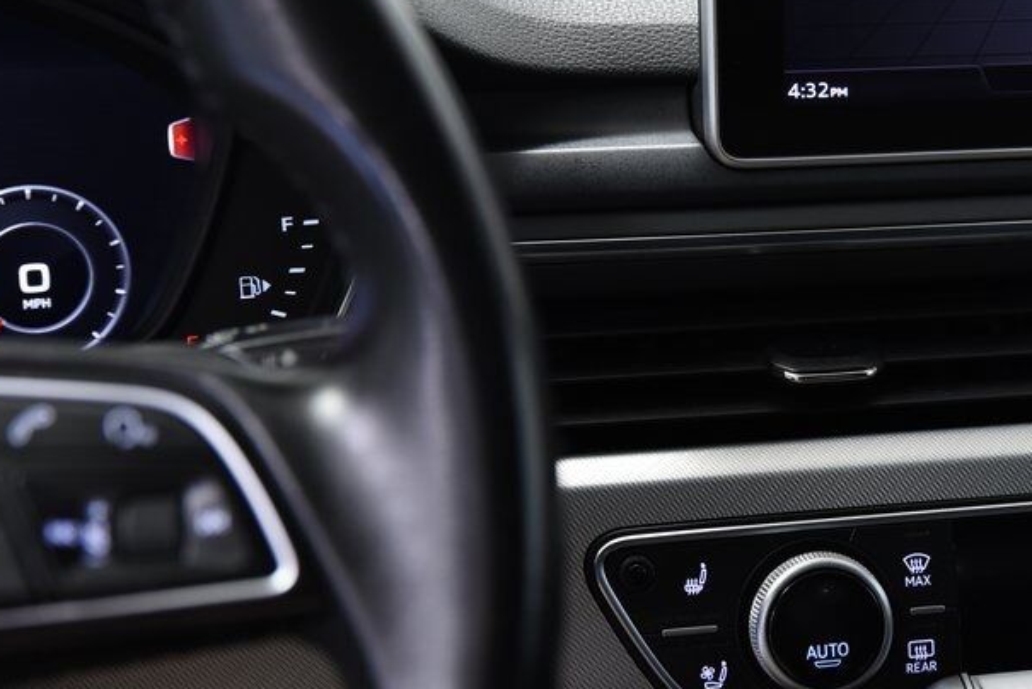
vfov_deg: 15.5
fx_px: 2524
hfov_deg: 22.8
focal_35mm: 88
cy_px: 235
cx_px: 822
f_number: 4.5
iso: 1600
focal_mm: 52
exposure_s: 1/20
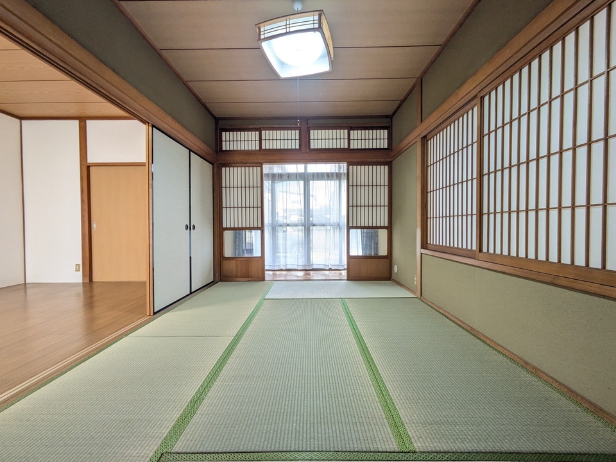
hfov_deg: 102.1
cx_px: 308
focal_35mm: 14
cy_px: 231
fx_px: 249
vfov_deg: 85.7
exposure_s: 1/60
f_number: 2.2
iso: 90
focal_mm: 1.83
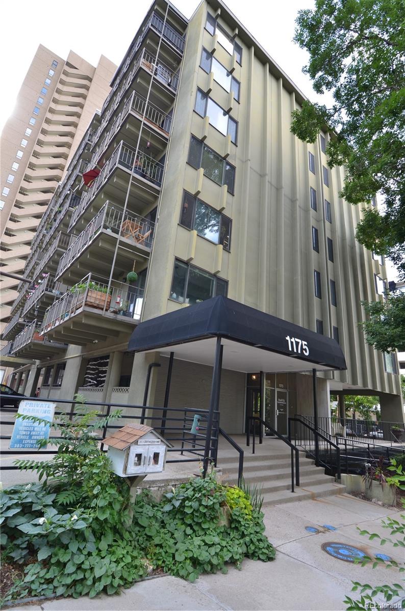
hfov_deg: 71.8
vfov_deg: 95.1
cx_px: 202
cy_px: 306
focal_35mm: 16
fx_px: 280
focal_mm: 11
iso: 220
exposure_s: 1/125
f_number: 5.6
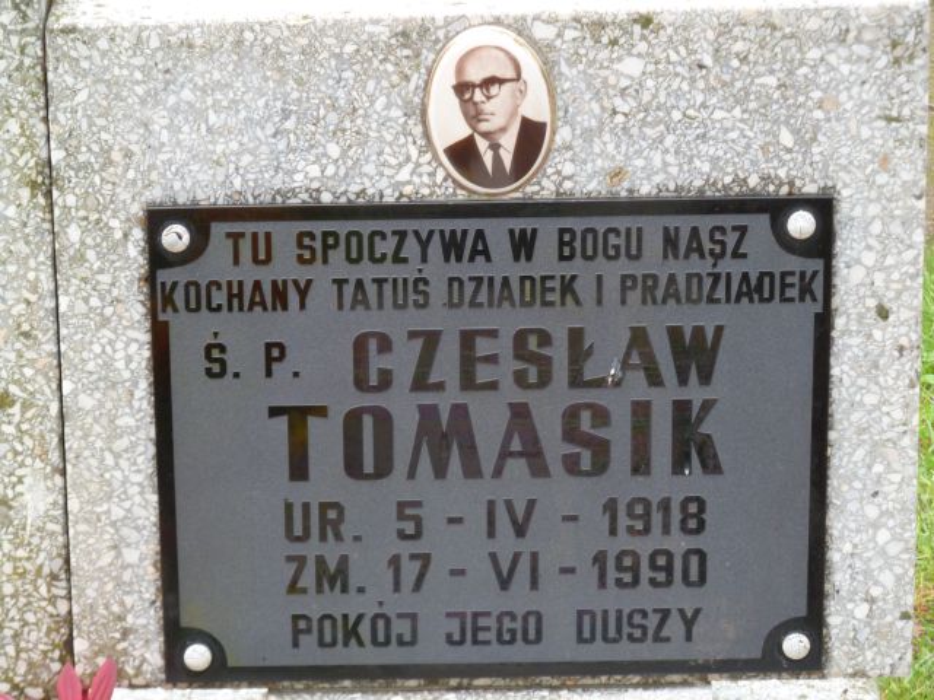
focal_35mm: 147
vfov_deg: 10.1
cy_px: 350
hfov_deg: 13.4
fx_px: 3966
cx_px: 467
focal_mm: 24.1
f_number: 4.5
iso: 100
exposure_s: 1/40
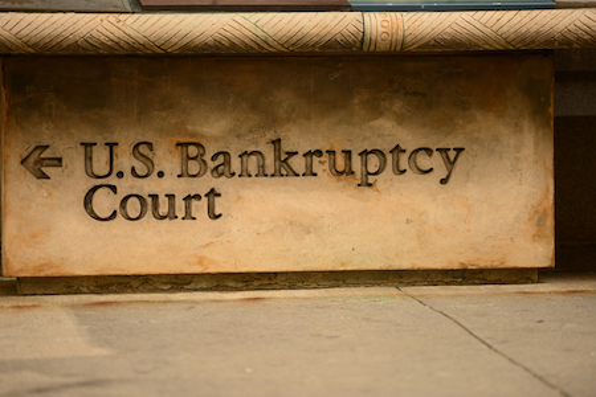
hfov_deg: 11.4
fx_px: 2980
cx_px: 298
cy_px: 198
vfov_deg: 7.6
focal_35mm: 180
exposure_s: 1/200
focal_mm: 180
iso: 160
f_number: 2.8
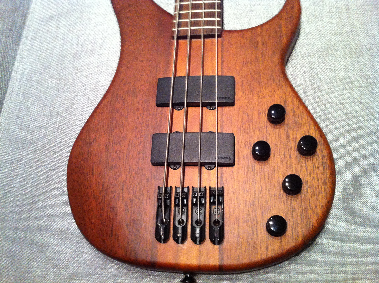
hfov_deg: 52.7
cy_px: 142
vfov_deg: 40.6
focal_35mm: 35
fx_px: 383
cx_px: 190
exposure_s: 1/15
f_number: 2.8
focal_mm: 3.85
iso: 320
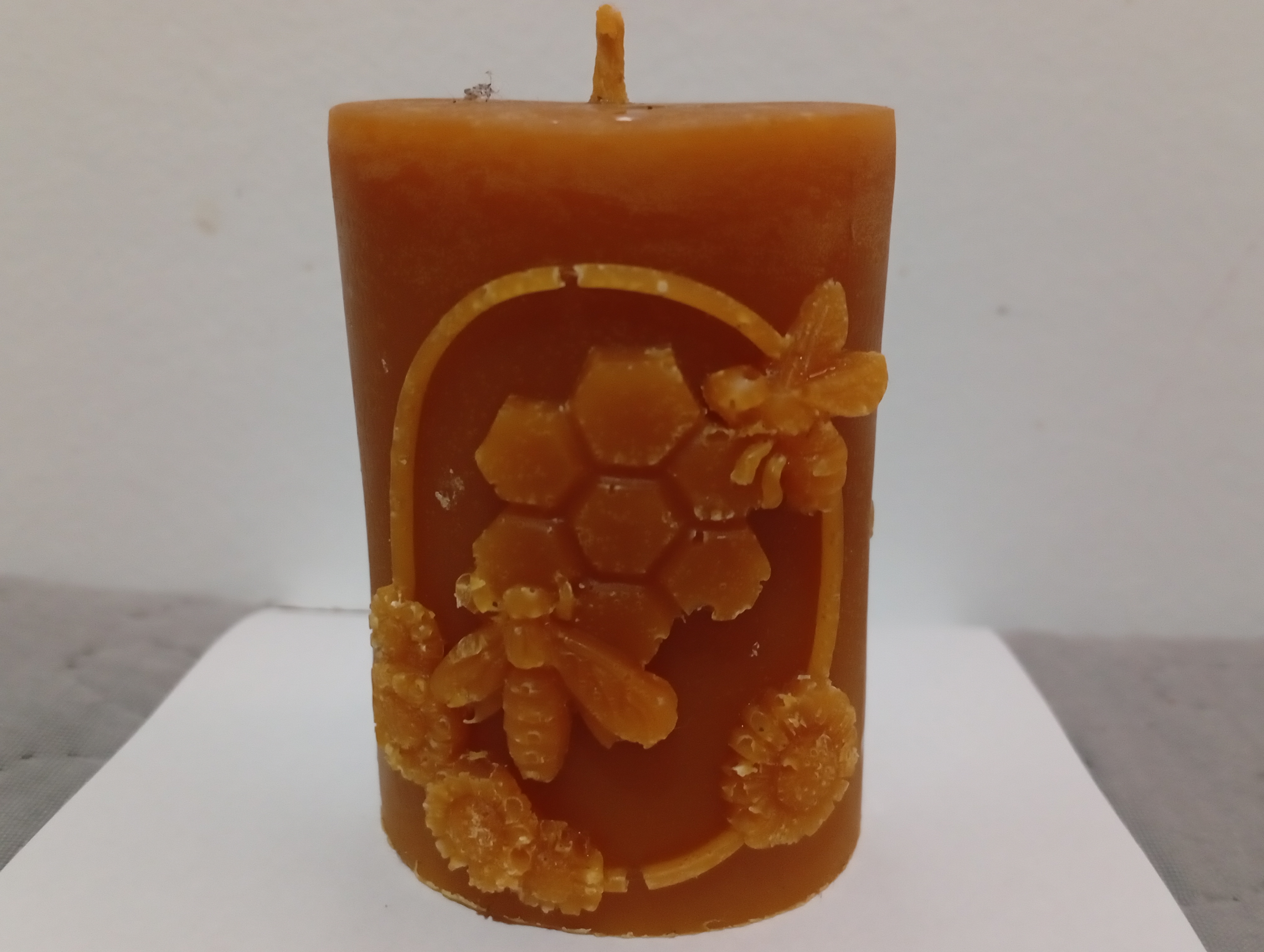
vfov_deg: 39.7
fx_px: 1316
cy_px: 476
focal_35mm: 36
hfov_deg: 51.3
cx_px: 632
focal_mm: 3.98
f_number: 1.8
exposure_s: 1/20
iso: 1633
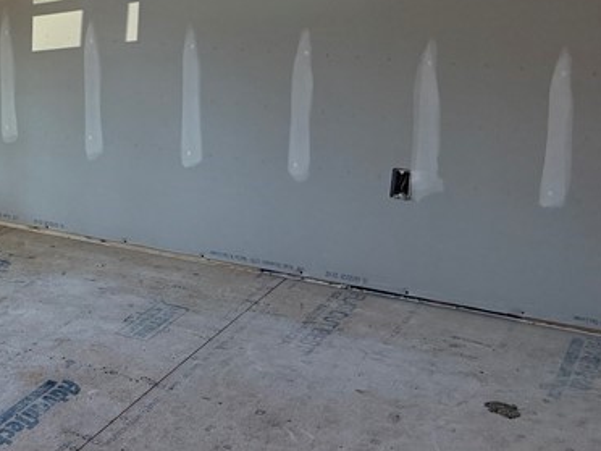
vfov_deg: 22.2
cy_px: 157
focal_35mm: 66
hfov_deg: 27.0
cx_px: -61
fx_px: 1146
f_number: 1.78
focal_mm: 6.76
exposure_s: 1/156
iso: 200
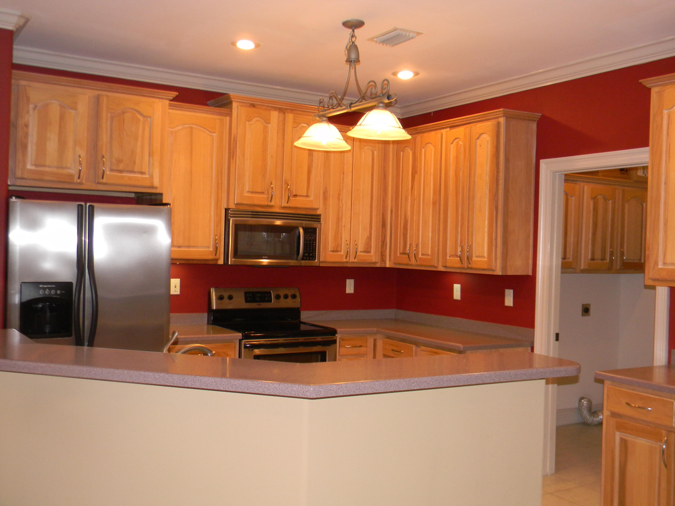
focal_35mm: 36
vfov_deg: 39.7
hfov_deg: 51.4
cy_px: 253
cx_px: 338
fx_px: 702
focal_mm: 6.4
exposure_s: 1/30
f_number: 3.7
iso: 200
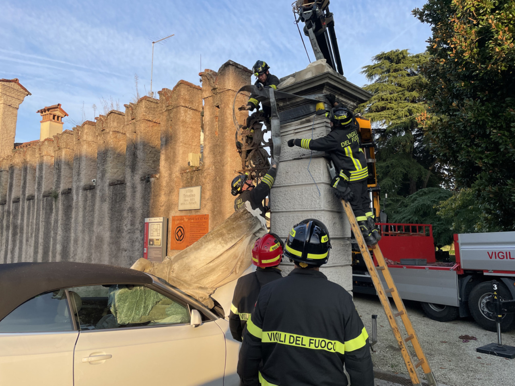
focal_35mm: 26
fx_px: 387
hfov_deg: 67.3
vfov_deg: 53.1
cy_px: 193
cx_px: 258
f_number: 1.6
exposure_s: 1/1159
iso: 32
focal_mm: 4.2
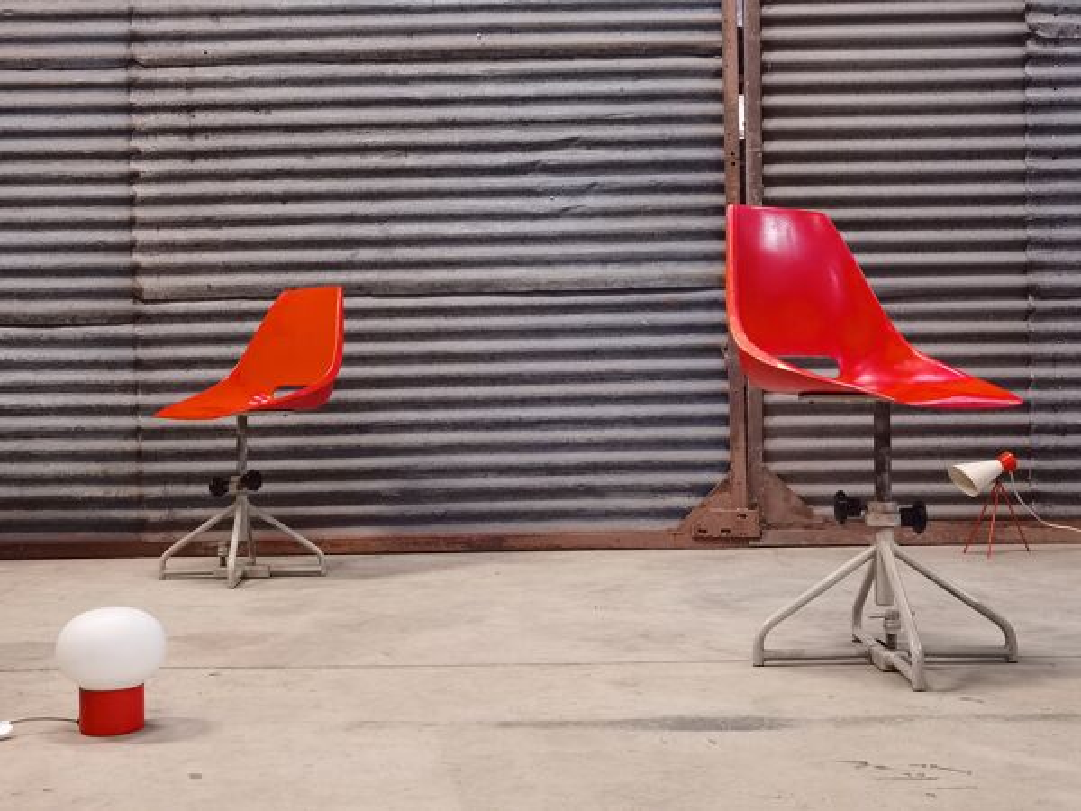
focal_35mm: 42
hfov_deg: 44.8
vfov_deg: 34.3
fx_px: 1312
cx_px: 540
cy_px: 406
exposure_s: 1/25
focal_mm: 6.71
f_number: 1.9
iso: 640
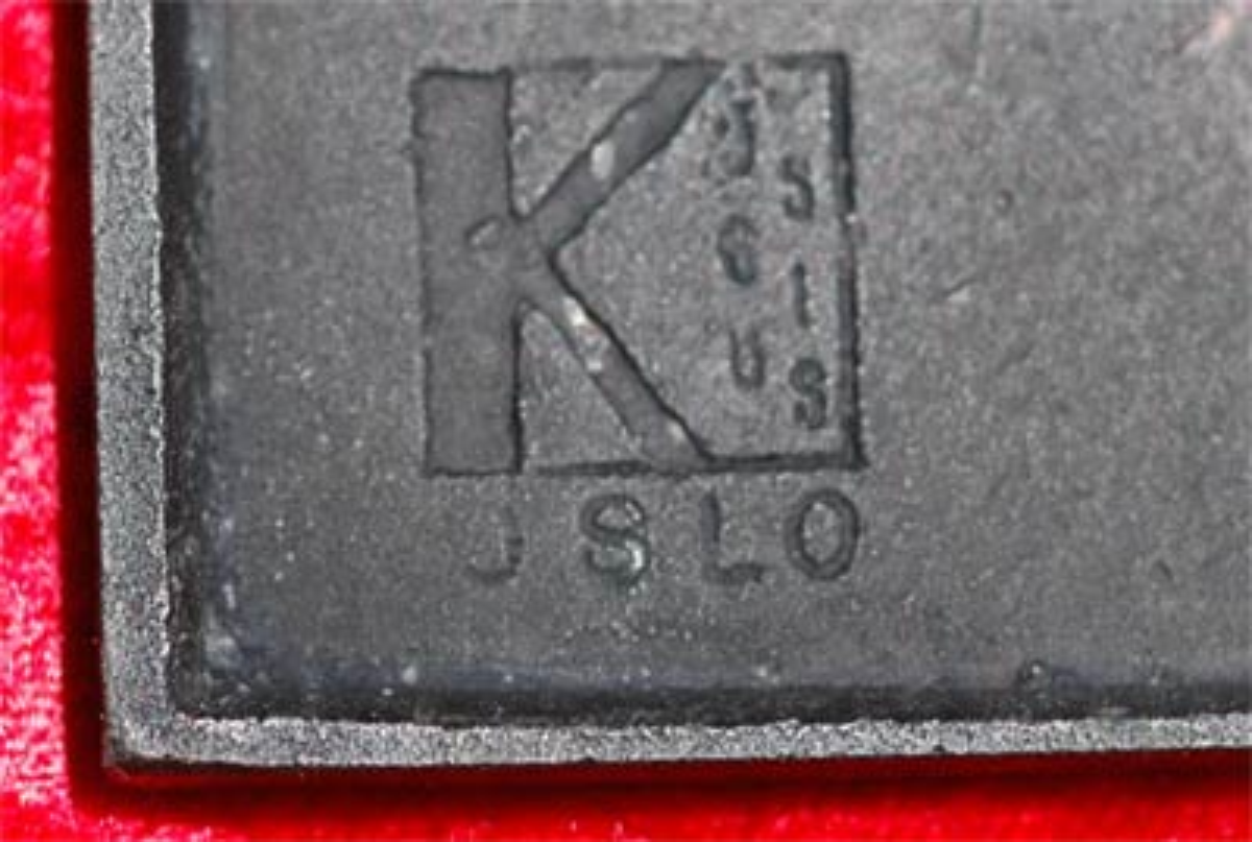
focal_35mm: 158
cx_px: 626
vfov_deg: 8.8
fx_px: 5492
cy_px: 421
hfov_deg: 13.0
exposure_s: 1/800
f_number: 7.1
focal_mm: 105
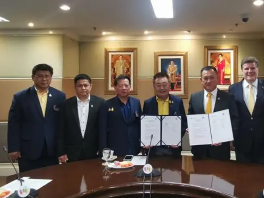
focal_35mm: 33
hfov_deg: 54.5
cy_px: 73
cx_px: 171
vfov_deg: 42.6
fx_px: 252
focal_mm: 2.35
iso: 400
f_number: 2.2
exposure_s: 1/50
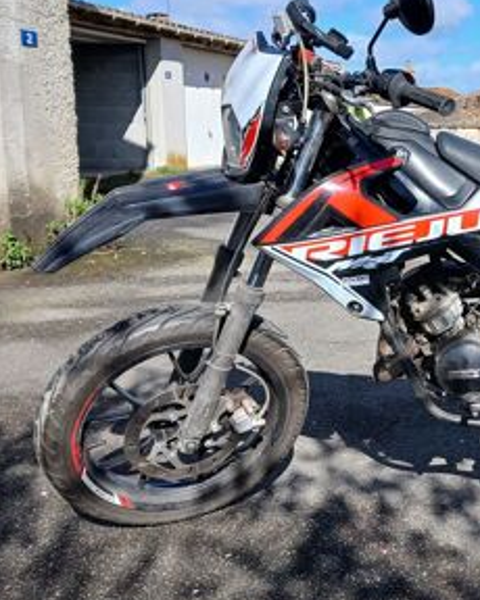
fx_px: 782
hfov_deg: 31.5
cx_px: 480
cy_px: 262
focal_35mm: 44
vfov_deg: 42.0
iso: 20
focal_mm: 3.98
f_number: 1.8
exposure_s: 1/407
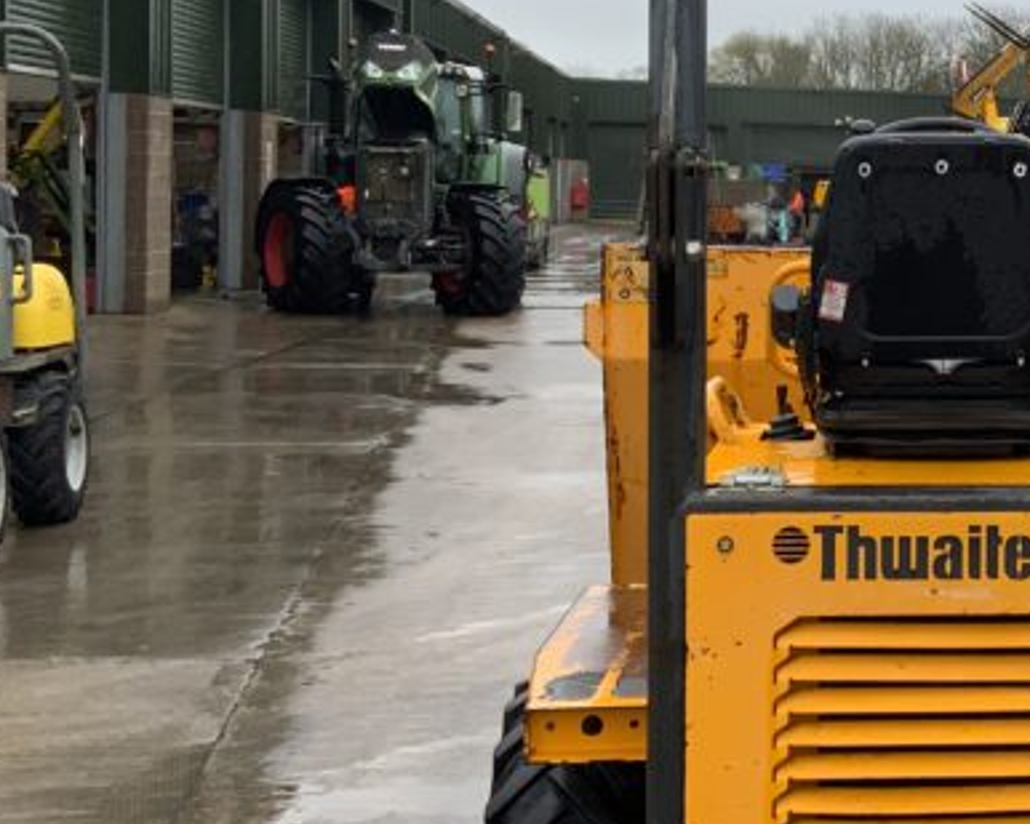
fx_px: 2287
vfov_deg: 20.4
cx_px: 1091
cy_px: 285
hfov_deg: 24.0
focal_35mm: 75
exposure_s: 1/162
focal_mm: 3
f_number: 1.8
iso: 16
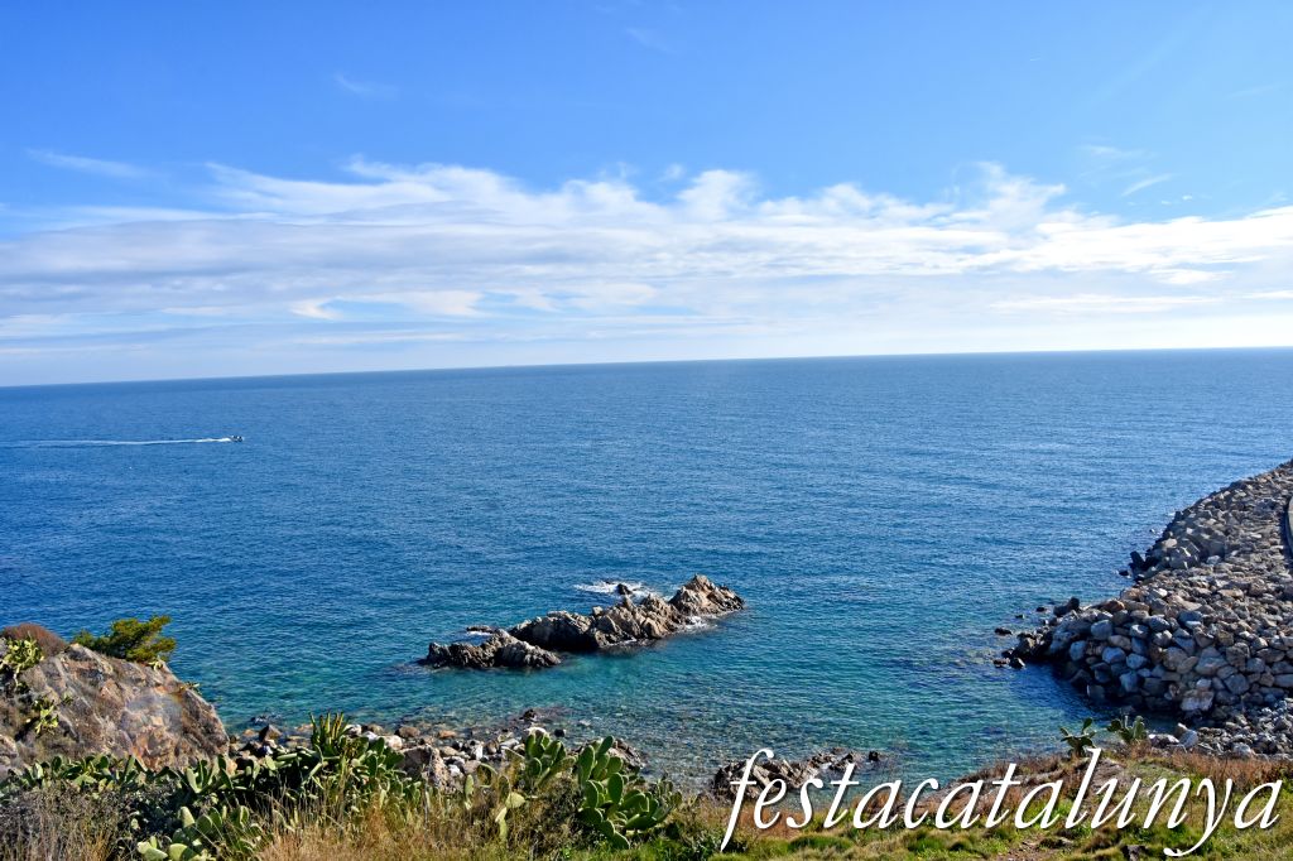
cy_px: 430
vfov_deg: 47.9
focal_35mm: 27
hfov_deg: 67.4
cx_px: 646
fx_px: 969
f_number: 13
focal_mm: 18
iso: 320
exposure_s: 1/640
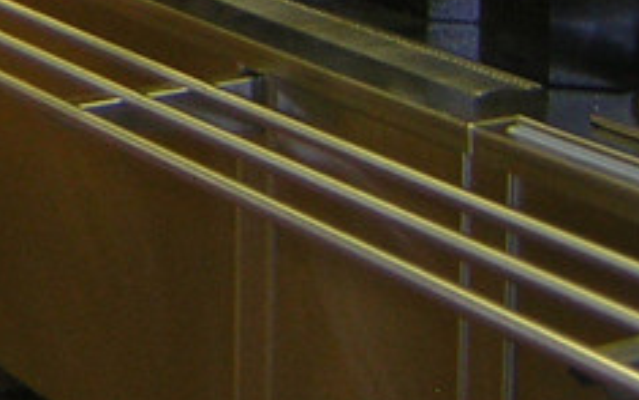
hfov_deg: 15.5
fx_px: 2264
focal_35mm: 130
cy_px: -403
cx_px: -133
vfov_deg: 9.4
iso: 50
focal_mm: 4.7
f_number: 2.6
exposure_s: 1/7.8
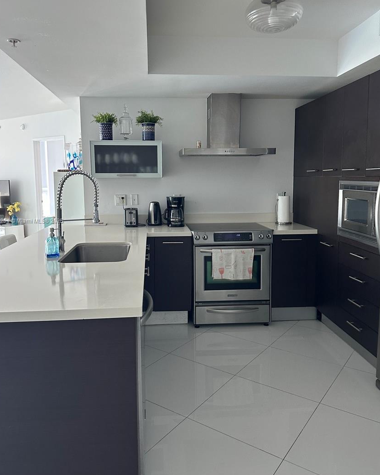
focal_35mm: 27
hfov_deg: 53.2
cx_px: 185
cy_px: 221
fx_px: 380
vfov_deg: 64.0
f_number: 1.78
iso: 200
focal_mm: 6.86
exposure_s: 1/60
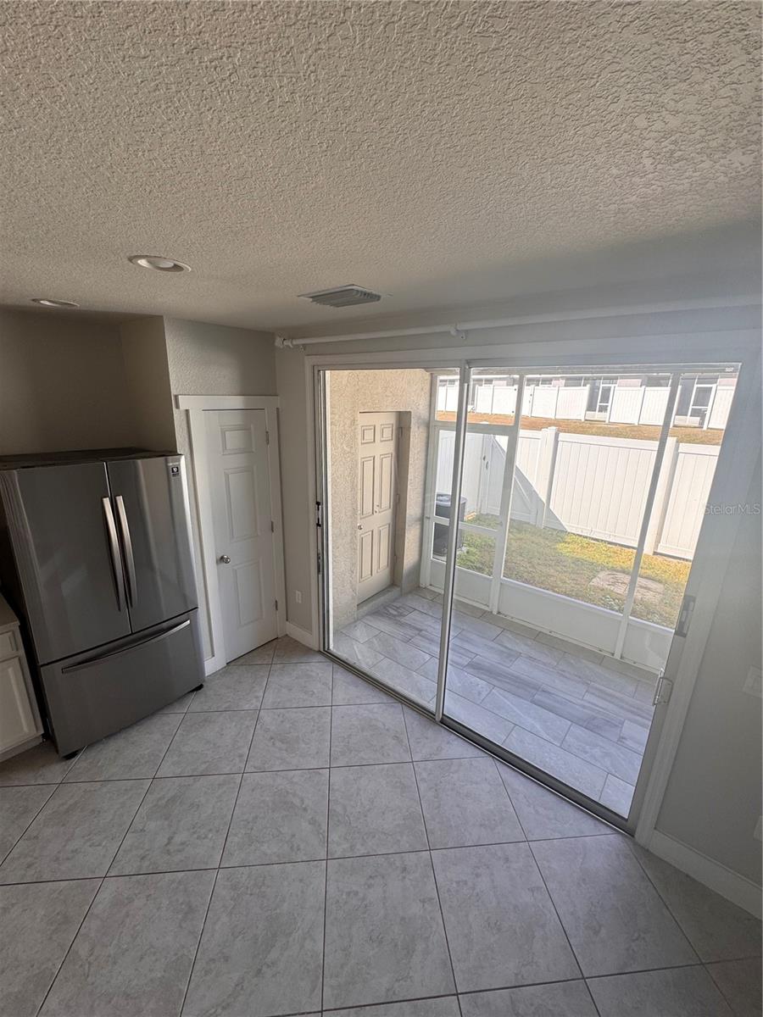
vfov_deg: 102.1
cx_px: 382
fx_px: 411
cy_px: 508
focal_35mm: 14
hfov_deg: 85.7
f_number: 2.2
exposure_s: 1/142
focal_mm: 2.22
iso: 40
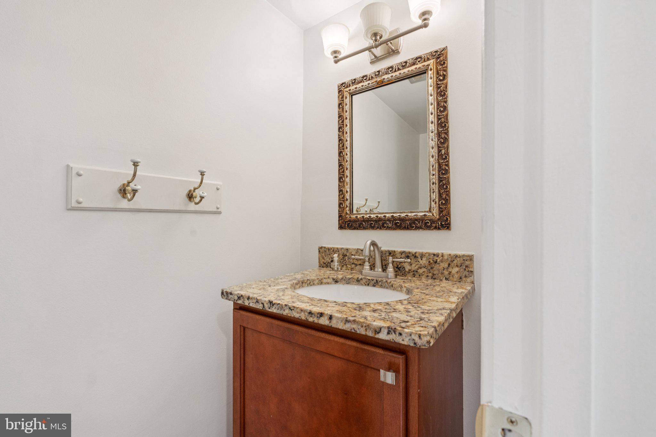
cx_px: 328
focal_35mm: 16
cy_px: 218
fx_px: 292
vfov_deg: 73.7
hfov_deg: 96.7
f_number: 8
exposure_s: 1/13
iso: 400
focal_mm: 16
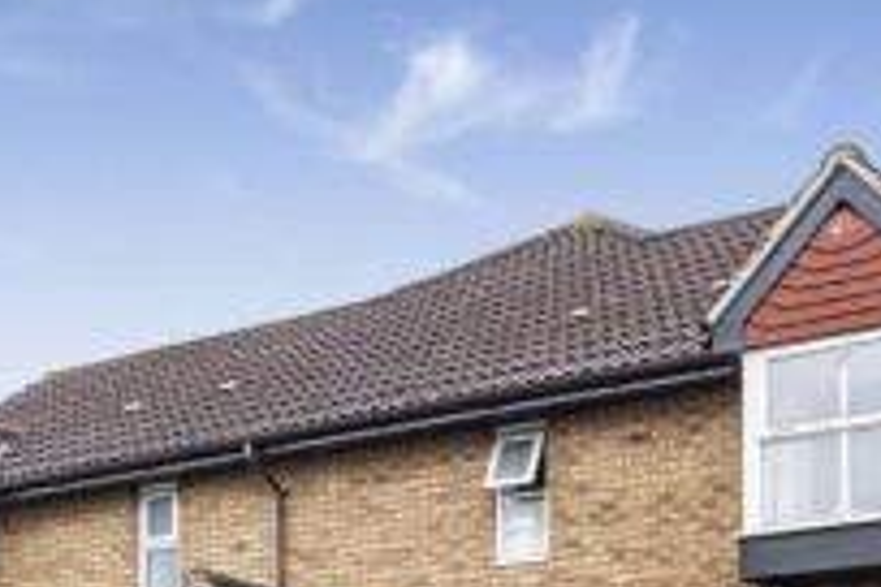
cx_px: 566
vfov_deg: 23.3
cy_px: 563
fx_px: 1370
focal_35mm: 56
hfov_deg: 35.4
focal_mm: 24
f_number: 10
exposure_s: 1/80
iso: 400
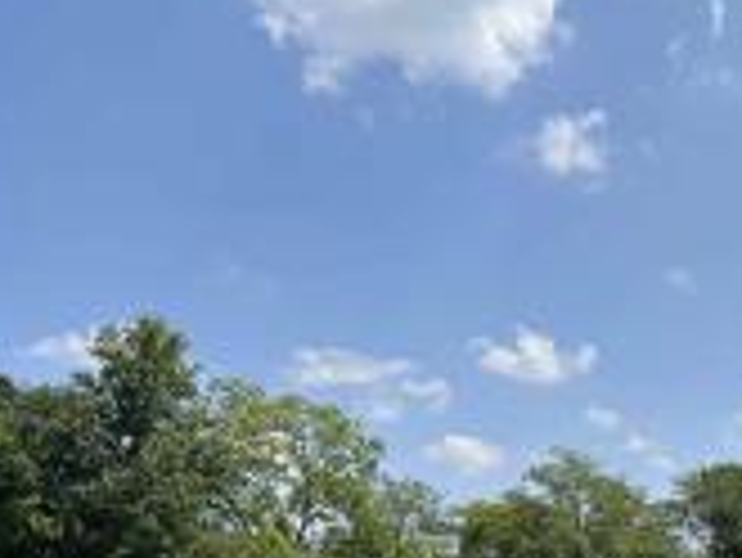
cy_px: 616
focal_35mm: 63
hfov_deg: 29.5
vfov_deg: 22.0
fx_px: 1351
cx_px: 661
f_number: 1.6
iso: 50
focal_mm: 5.1
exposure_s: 1/4651
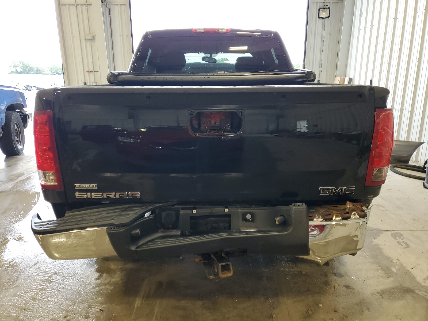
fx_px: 321
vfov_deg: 53.1
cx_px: 214
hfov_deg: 67.3
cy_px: 160
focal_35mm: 26
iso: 67
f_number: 1.5
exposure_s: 1/60.2
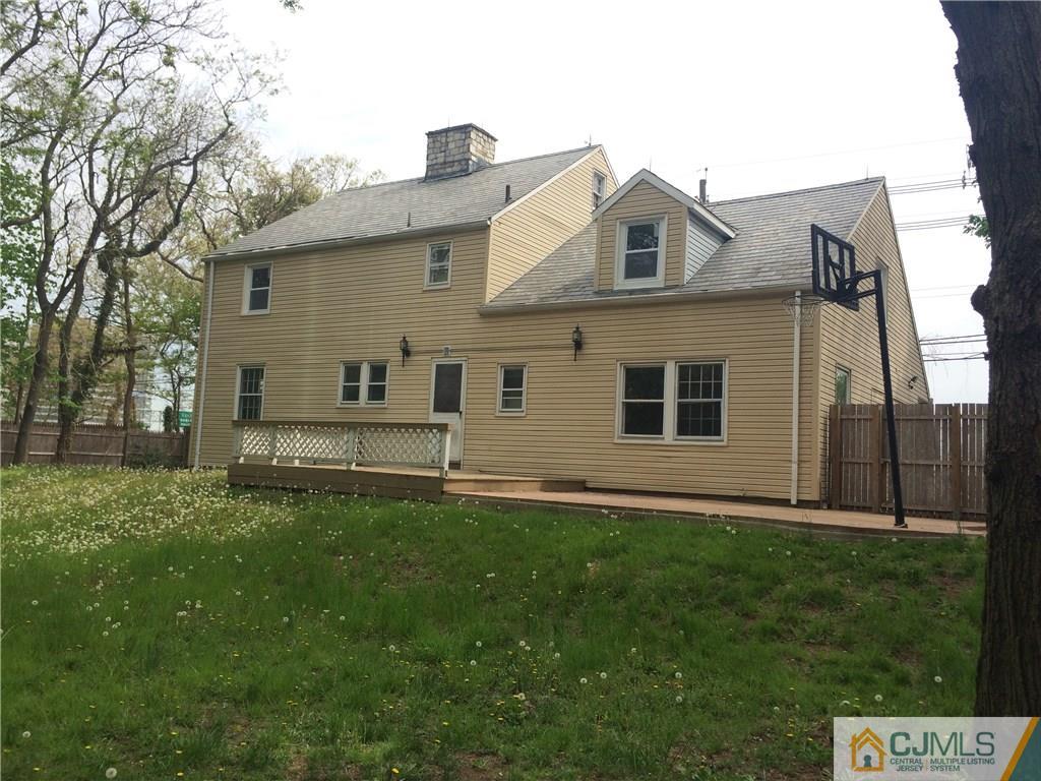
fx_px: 872
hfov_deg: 61.7
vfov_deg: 48.2
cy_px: 390
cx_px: 520
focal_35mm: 29
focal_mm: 4.15
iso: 32
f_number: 2.2
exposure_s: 1/1282
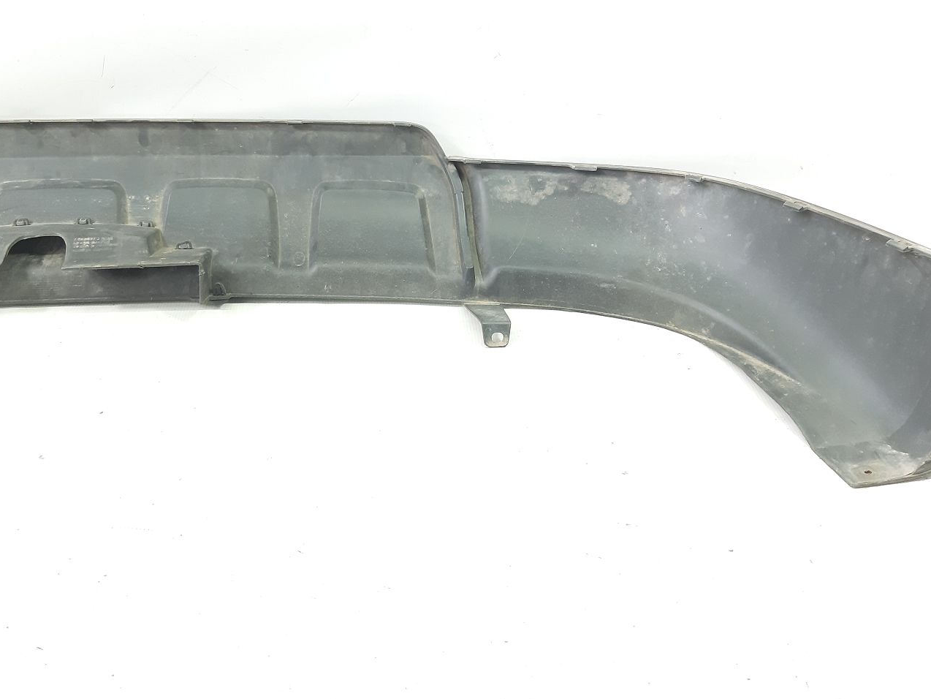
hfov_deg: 51.3
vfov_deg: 39.4
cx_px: 442
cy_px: 269
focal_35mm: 36
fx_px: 968
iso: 80
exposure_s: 1/50
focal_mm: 3.93
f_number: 1.7
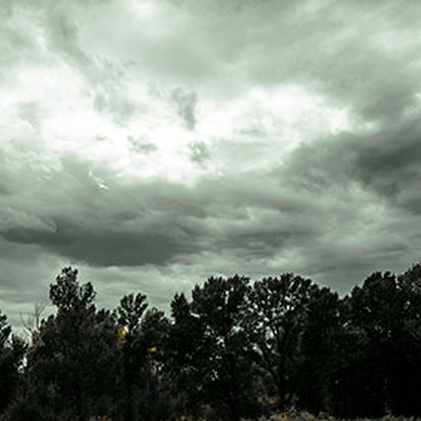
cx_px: 89
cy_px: 231
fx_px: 619
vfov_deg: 37.5
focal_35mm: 45
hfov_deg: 36.4
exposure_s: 1/400
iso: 50
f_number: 6.3
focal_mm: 20
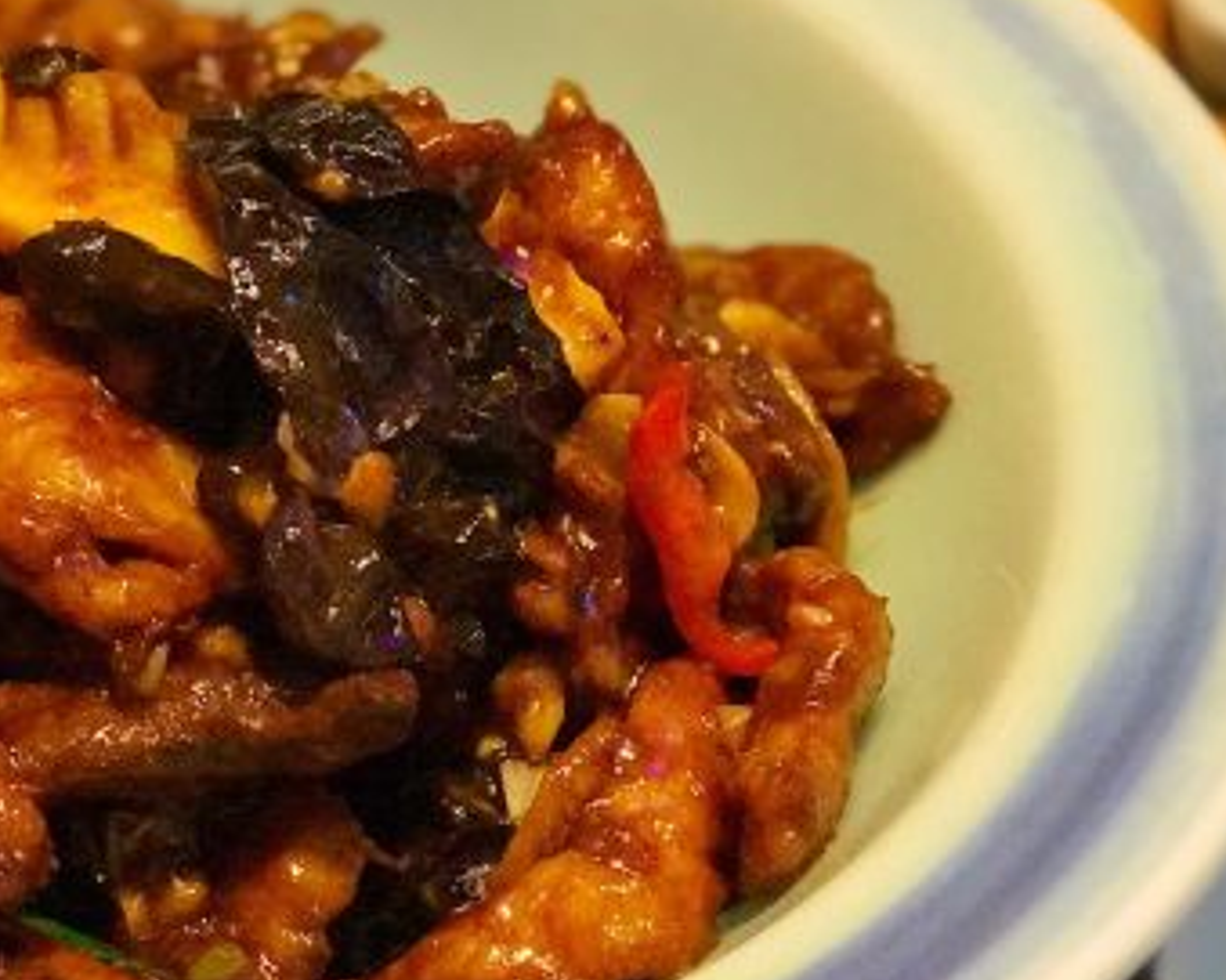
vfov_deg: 13.4
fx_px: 4172
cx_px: 72
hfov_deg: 16.5
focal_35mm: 115
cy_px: 501
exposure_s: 1/50
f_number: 2.8
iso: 640
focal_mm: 6.6
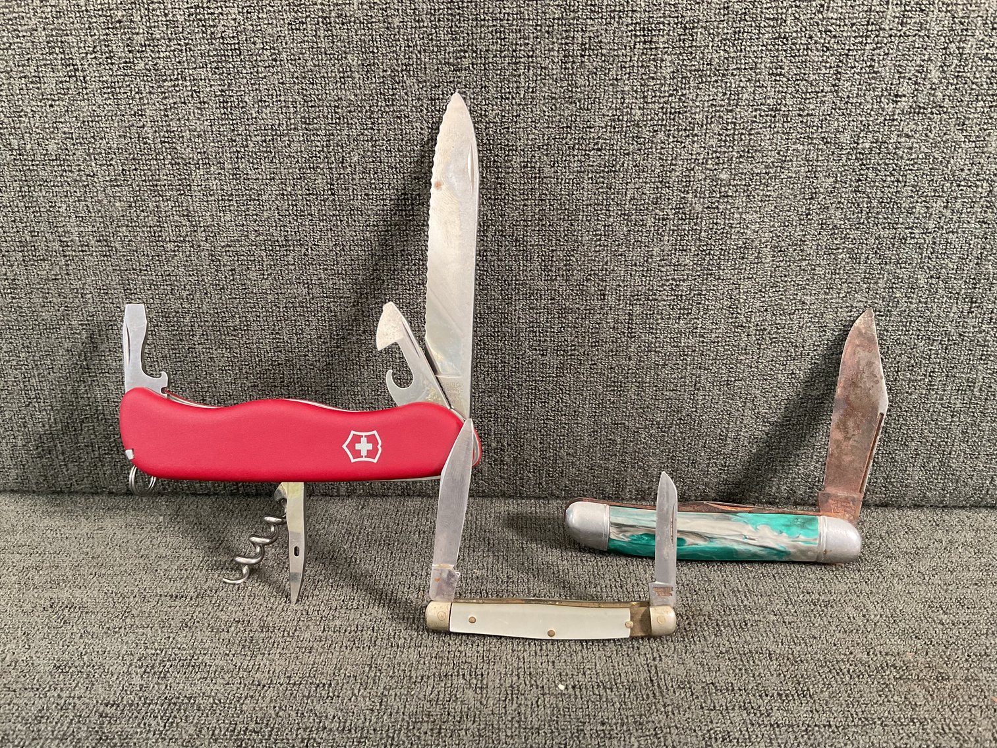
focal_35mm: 29
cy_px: 374
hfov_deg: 61.7
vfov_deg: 48.2
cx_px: 498
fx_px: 835
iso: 200
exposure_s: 1/60
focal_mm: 3
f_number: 1.8
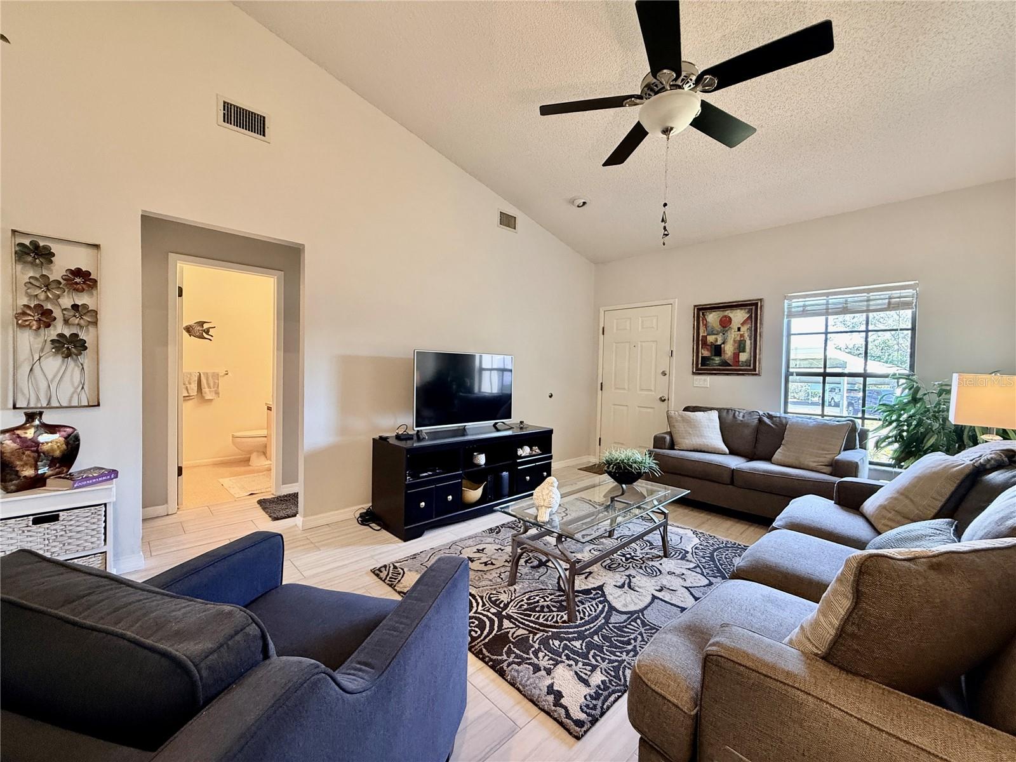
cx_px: 508
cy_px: 381
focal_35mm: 14
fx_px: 411
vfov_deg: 85.7
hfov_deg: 102.1
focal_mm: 2.22
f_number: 2.2
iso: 320
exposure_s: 1/60
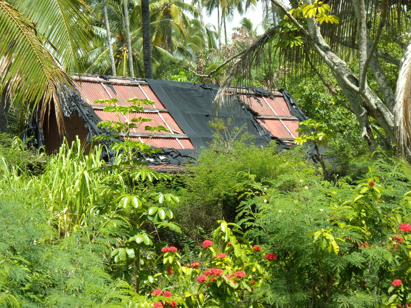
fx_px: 1199
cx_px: 206
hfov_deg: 19.4
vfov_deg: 14.6
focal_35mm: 101
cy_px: 154
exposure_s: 1/200
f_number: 5.6
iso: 100
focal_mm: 21.6
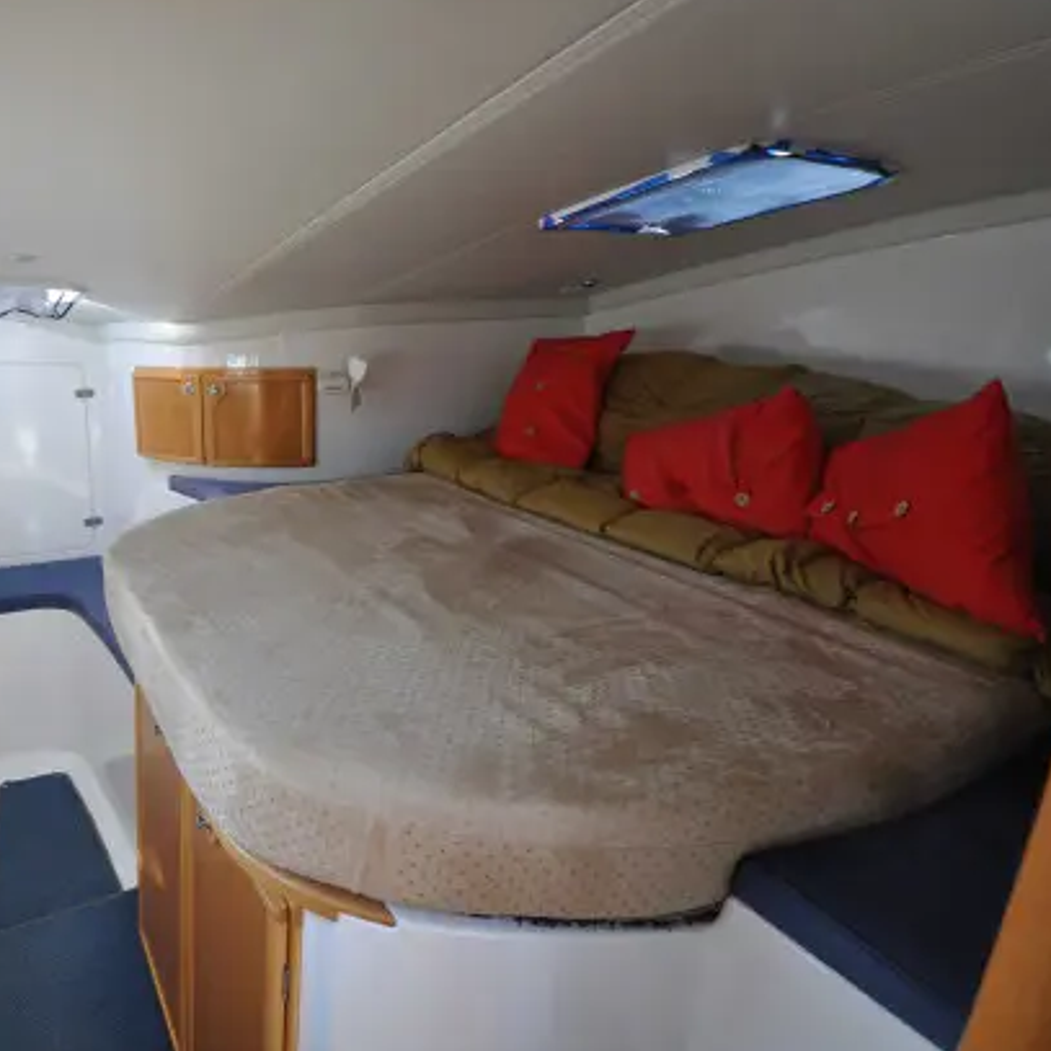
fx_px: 687
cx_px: 341
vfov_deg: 74.8
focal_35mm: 20
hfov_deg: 72.3
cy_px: 510
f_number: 4.5
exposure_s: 1/80
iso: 400
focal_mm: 10
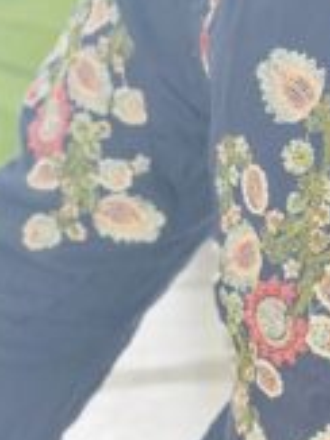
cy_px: 360
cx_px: 586
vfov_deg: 11.3
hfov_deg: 8.2
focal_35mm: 175
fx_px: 2227
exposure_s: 1/44
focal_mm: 6.86
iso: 400
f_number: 1.78
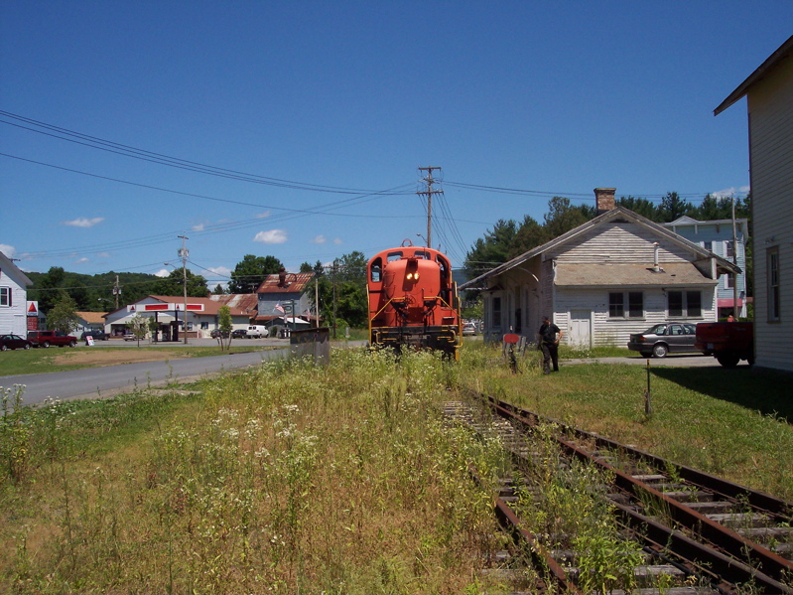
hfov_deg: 49.0
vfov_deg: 37.7
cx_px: 396
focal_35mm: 38
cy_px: 298
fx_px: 870
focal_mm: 8
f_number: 4.8
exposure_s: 1/1000
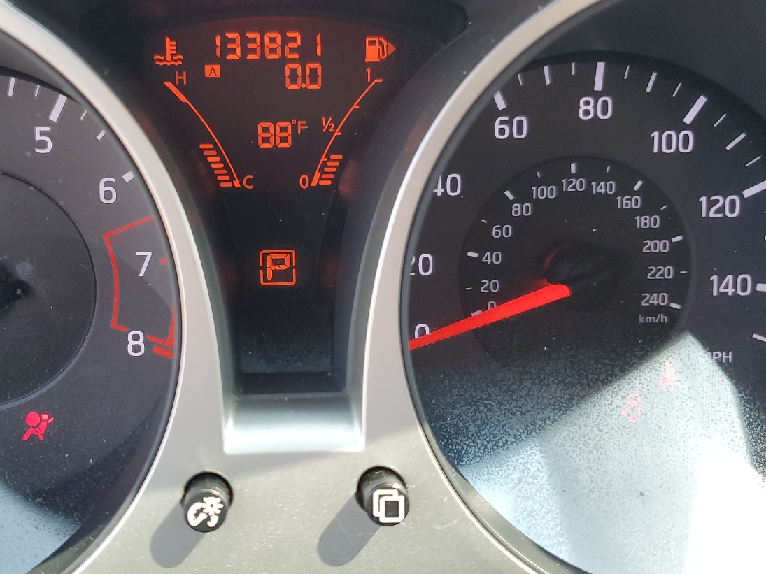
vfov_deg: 37.7
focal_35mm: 38
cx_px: 286
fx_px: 841
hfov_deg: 48.5
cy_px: 282
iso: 63
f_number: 1.5
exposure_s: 1/120
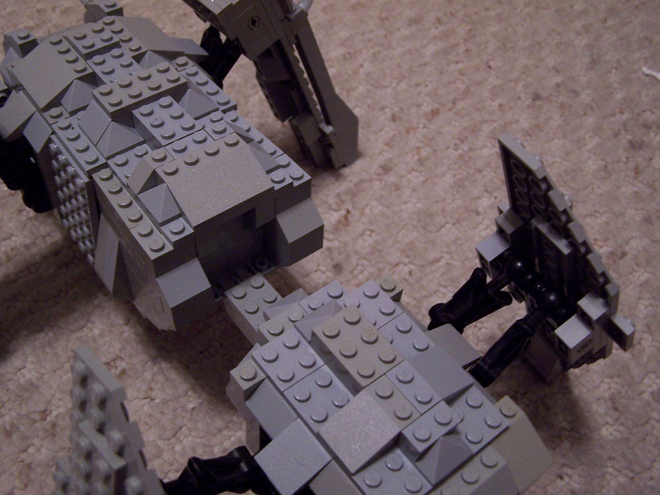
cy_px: 248
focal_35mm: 38
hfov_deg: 49.0
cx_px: 330
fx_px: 725
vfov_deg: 37.7
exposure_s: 1/8
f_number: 2.8
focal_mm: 6.3
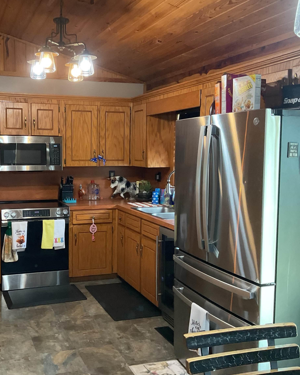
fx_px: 422
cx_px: 90
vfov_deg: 47.9
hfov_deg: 38.5
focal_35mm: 38
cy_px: 188
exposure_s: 1/60
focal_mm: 3
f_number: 1.8
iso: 250
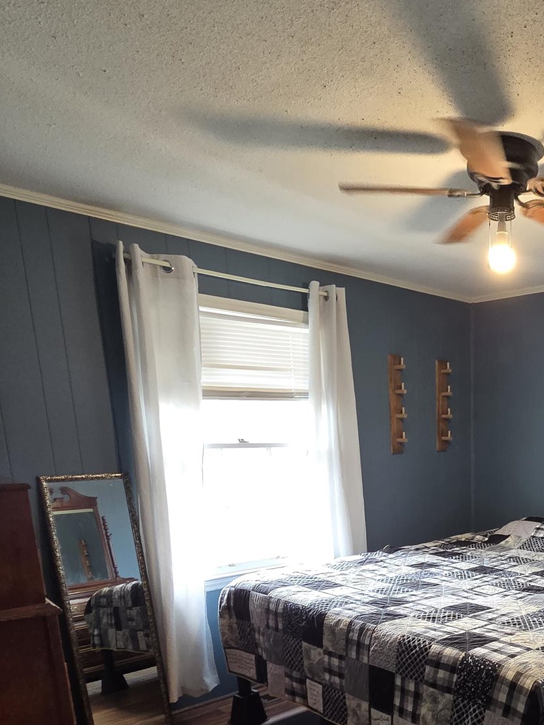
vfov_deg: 60.1
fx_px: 566
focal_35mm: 27
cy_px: 579
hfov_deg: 45.4
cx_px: 512
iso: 250
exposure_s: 1/60
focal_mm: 2.2
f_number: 2.2
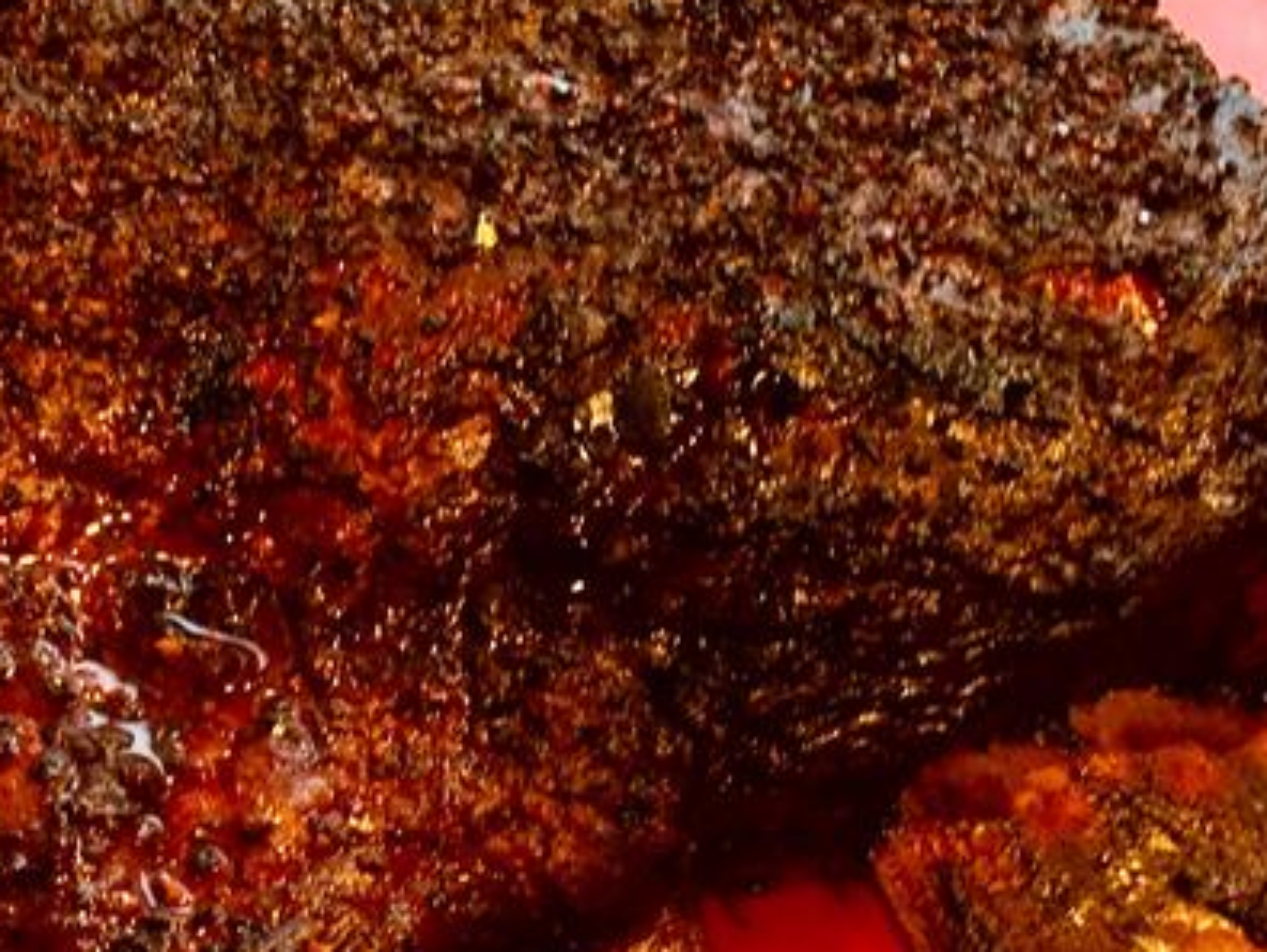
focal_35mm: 66
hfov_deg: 28.6
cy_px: 630
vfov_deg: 22.2
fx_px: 2418
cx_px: 225
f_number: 2.2
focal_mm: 4.15
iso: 250
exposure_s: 1/15
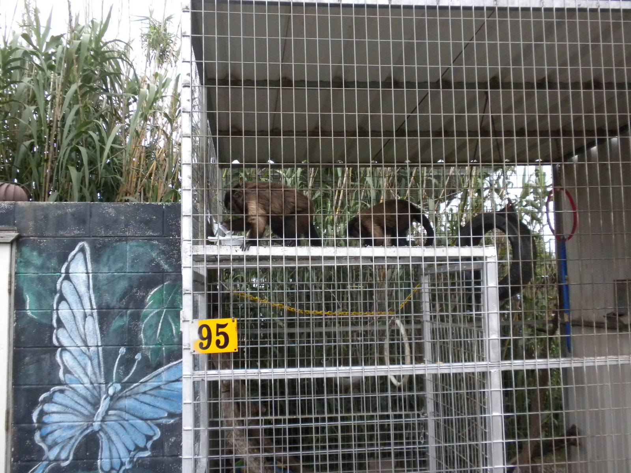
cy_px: 236
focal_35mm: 37
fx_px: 674
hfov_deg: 50.1
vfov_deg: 38.7
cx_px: 316
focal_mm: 6.6
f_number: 3.5
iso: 400
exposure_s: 1/563
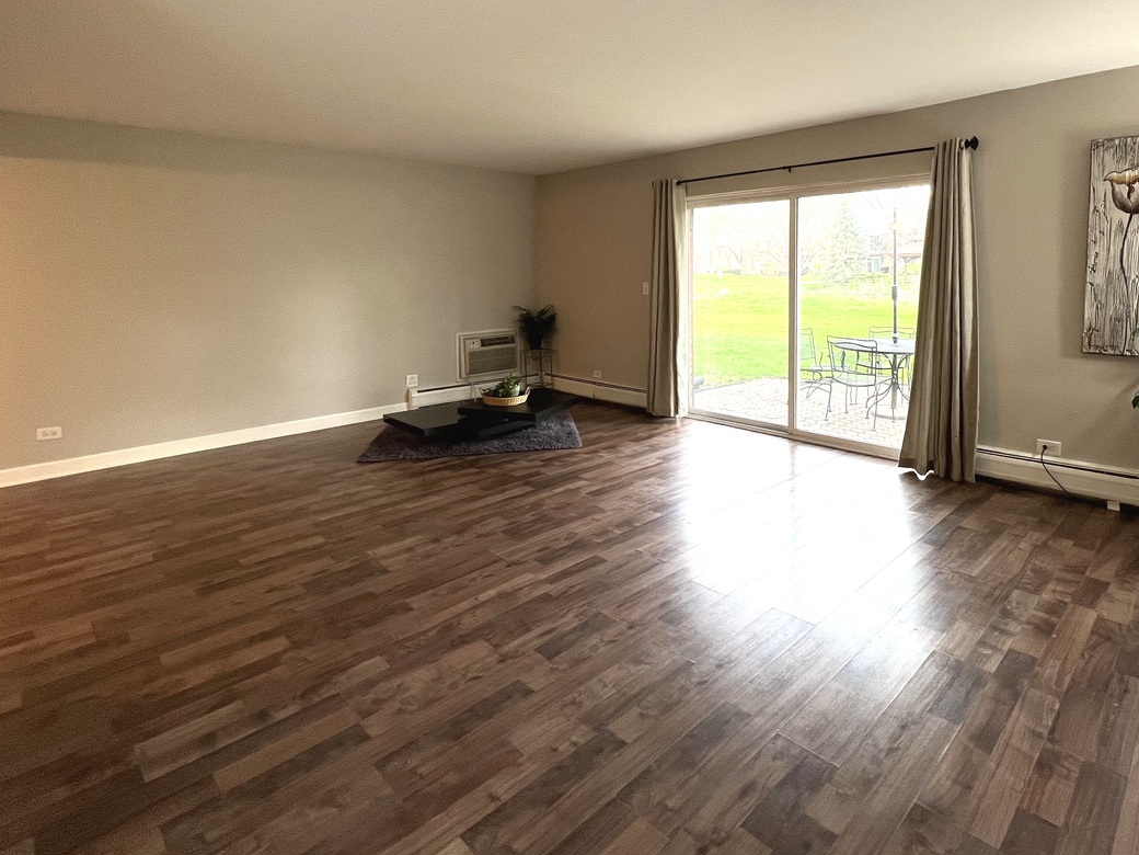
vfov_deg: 70.2
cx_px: 657
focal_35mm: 18
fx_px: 592
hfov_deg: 87.1
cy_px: 310
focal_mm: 1.57
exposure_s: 1/120
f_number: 1.8
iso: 125
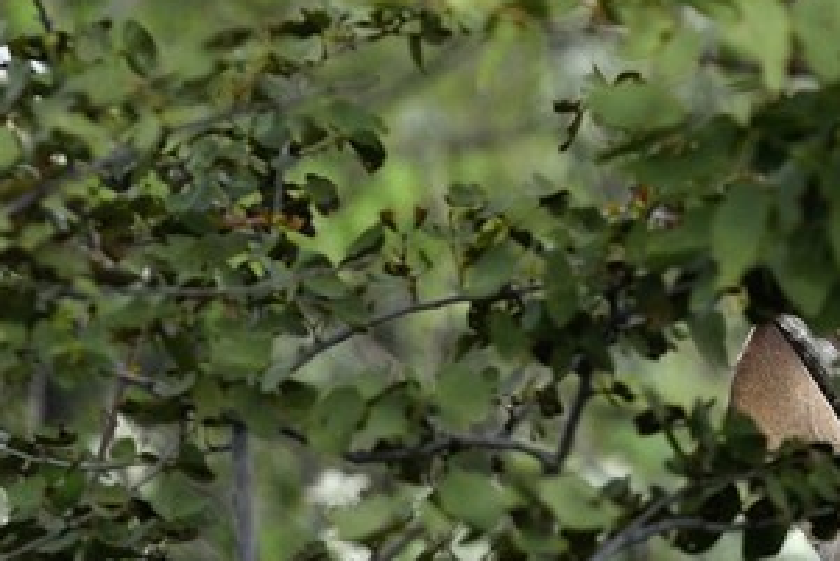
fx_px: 34688
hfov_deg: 1.4
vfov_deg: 0.9
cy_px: 1449
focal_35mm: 1486
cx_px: 1987
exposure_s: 1/500
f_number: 9
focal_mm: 280
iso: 400
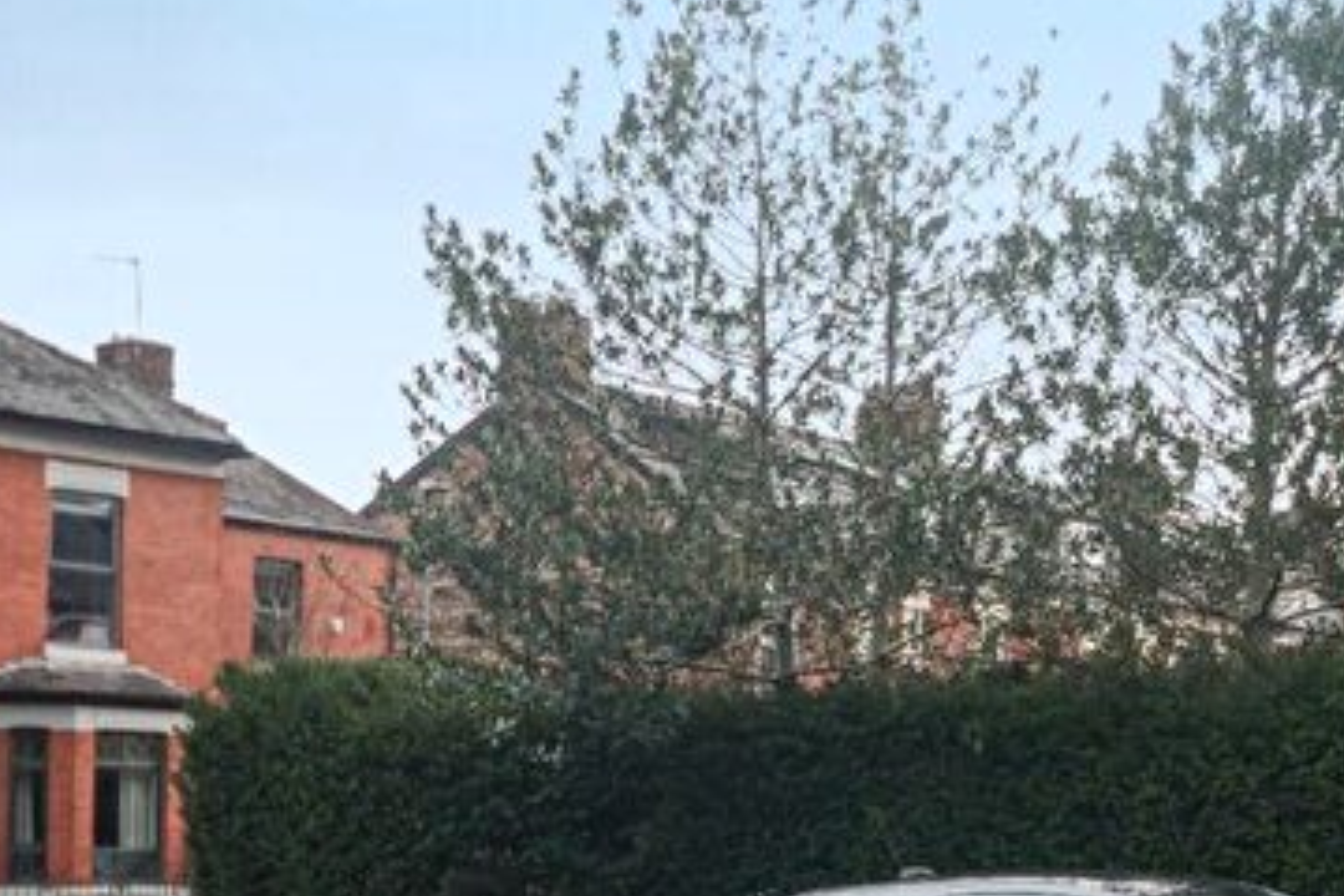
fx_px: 2613
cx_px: 1258
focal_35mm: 70
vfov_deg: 19.4
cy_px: 513
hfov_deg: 27.6
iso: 400
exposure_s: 1/500
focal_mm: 24
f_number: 4.5
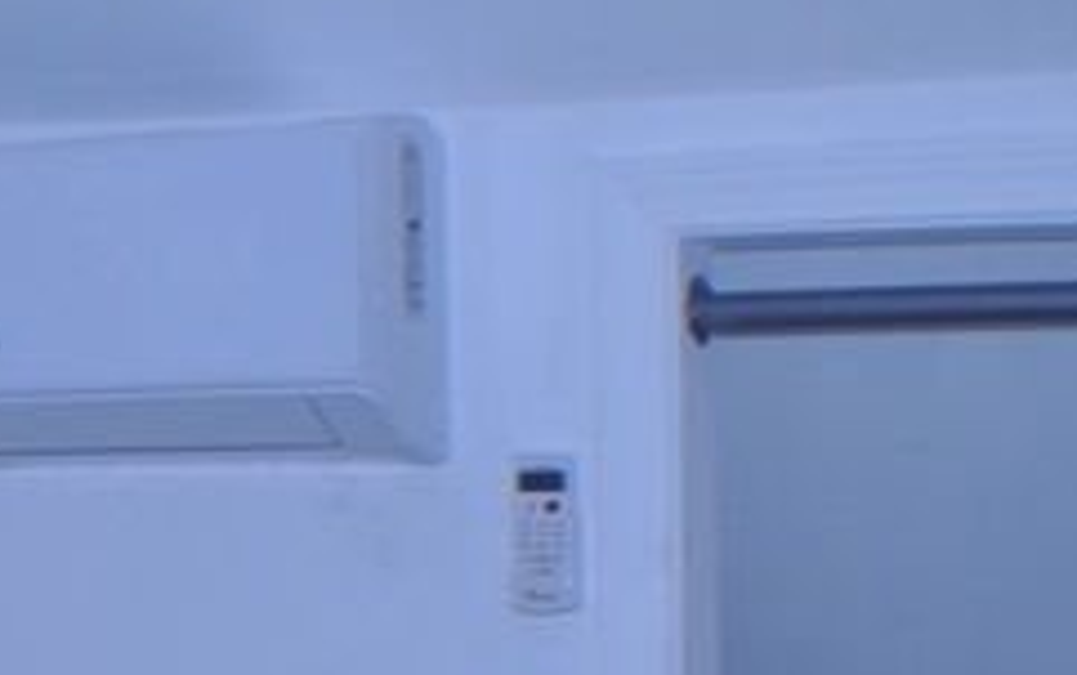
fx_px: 4582
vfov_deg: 8.3
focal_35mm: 156
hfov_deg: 12.4
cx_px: -751
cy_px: 778
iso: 100
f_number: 4
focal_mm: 24
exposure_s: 1/100
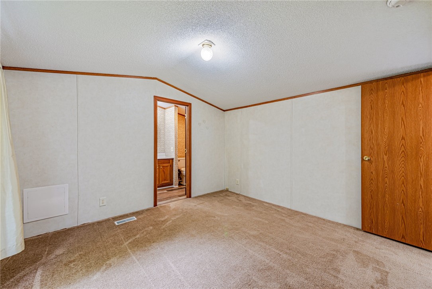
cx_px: 216
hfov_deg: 104.2
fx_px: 168
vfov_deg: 81.2
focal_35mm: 14
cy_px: 144
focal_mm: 14
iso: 50
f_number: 11
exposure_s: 1/5
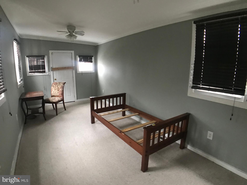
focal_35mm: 28
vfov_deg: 49.7
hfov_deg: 63.4
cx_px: 124
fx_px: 200
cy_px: 92
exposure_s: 1/6
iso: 100
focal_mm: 3.99
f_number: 1.8
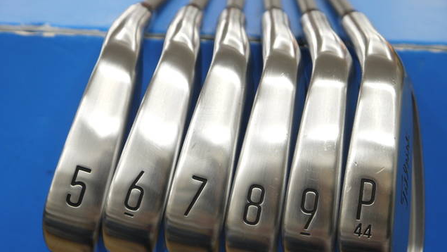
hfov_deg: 36.6
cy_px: 151
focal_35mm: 57
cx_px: 223
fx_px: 676
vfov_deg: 21.1
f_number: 4.7
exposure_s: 1/125
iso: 400
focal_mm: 26
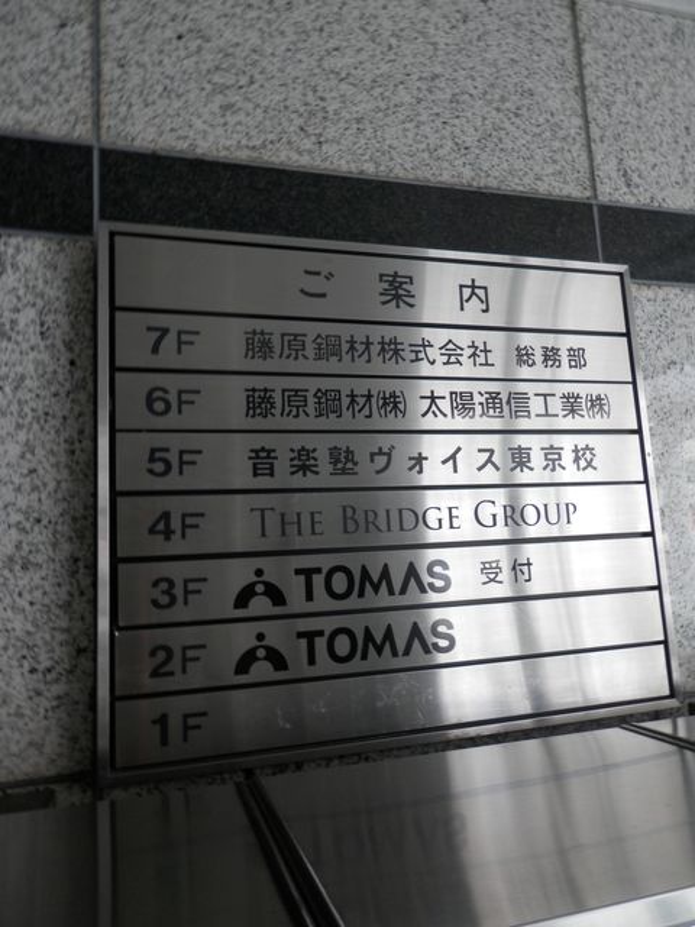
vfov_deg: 69.4
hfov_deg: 54.9
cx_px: 348
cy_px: 464
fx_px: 669
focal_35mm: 25
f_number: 3
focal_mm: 4.5
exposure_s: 1/30
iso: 125
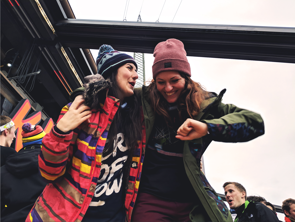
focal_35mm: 27
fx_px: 230
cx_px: 148
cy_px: 111
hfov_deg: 65.3
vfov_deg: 51.4
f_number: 1.8
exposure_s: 1/187
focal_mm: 4.44
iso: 54
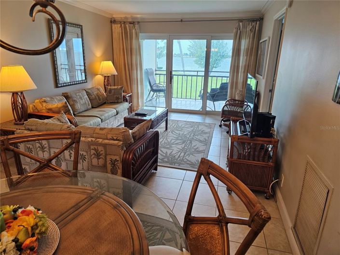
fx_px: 226
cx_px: 170
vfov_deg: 58.8
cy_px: 128
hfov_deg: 74.0
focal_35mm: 23
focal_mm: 6.3
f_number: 1.7
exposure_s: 1/120
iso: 100
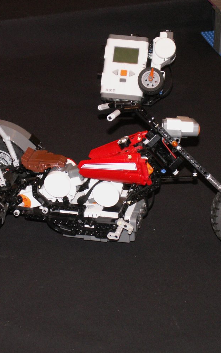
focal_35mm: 97
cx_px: 95
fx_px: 934
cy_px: 173
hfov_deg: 13.5
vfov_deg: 21.4
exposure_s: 1/50
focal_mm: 11.19
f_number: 3.2
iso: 160
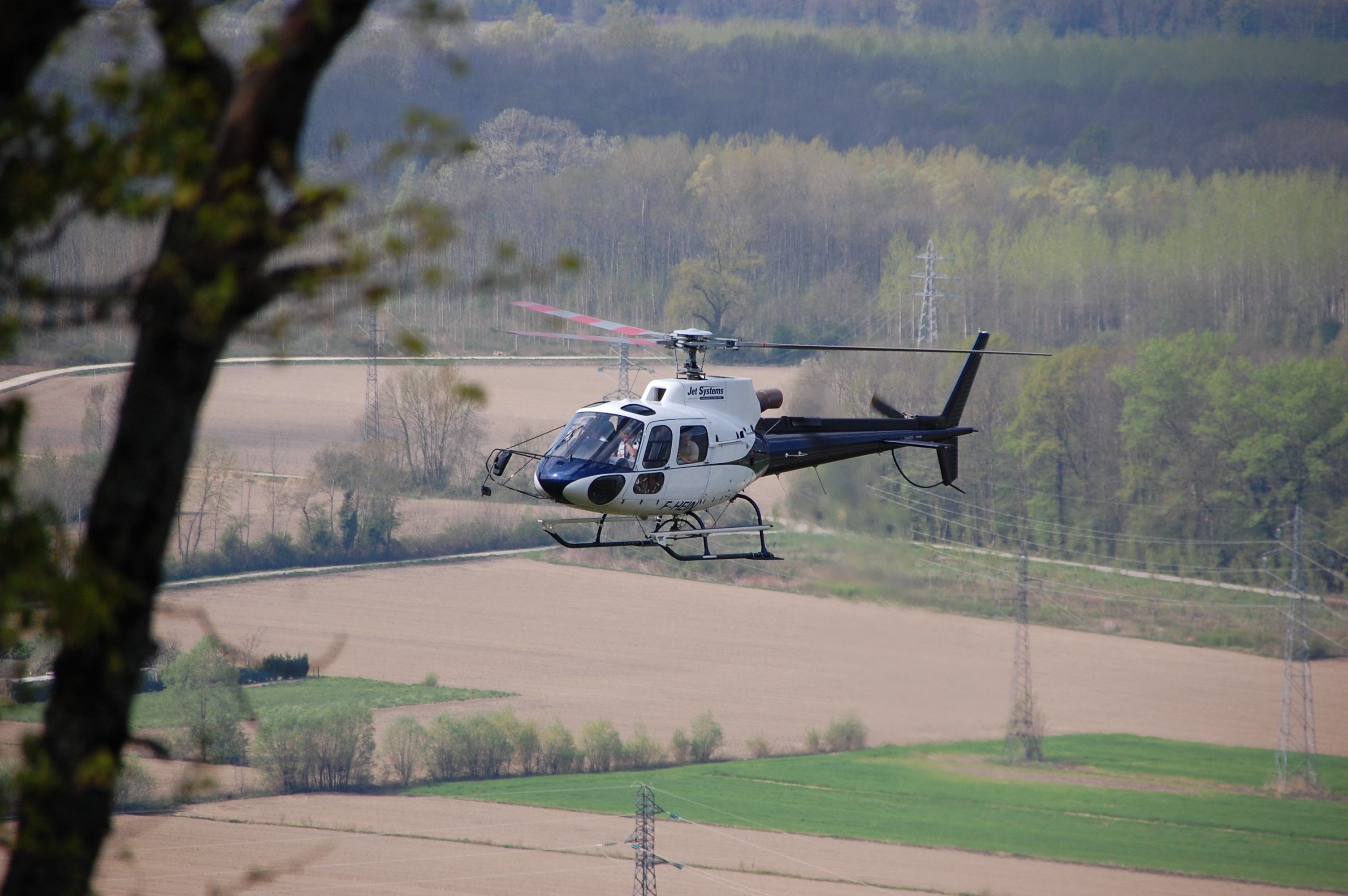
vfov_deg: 4.6
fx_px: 11223
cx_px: 674
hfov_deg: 6.9
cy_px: 448
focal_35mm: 300
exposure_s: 1/1250
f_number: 6.3
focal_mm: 200
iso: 400
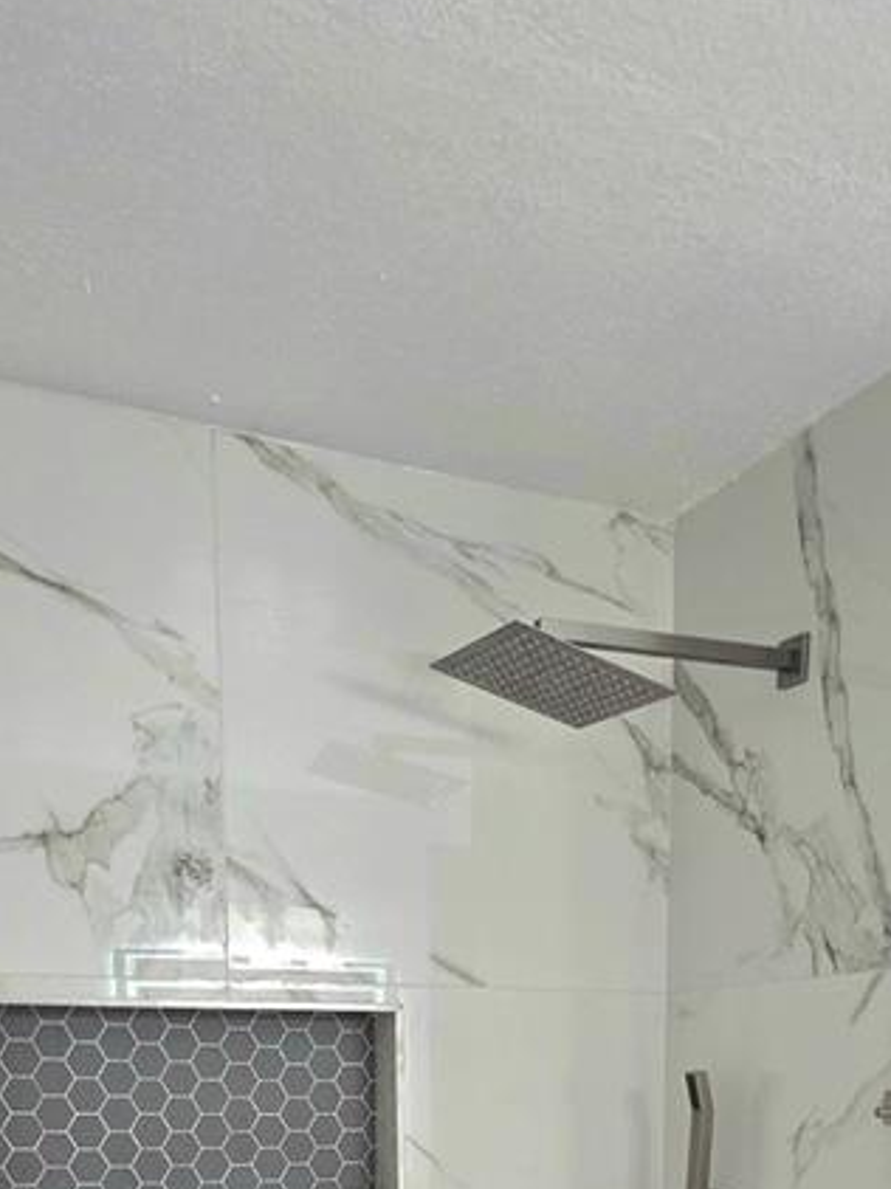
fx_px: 1271
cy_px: 1240
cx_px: 544
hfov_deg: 38.4
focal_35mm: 37
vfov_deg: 42.0
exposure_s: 1/120
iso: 125
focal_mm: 2.2
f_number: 1.9
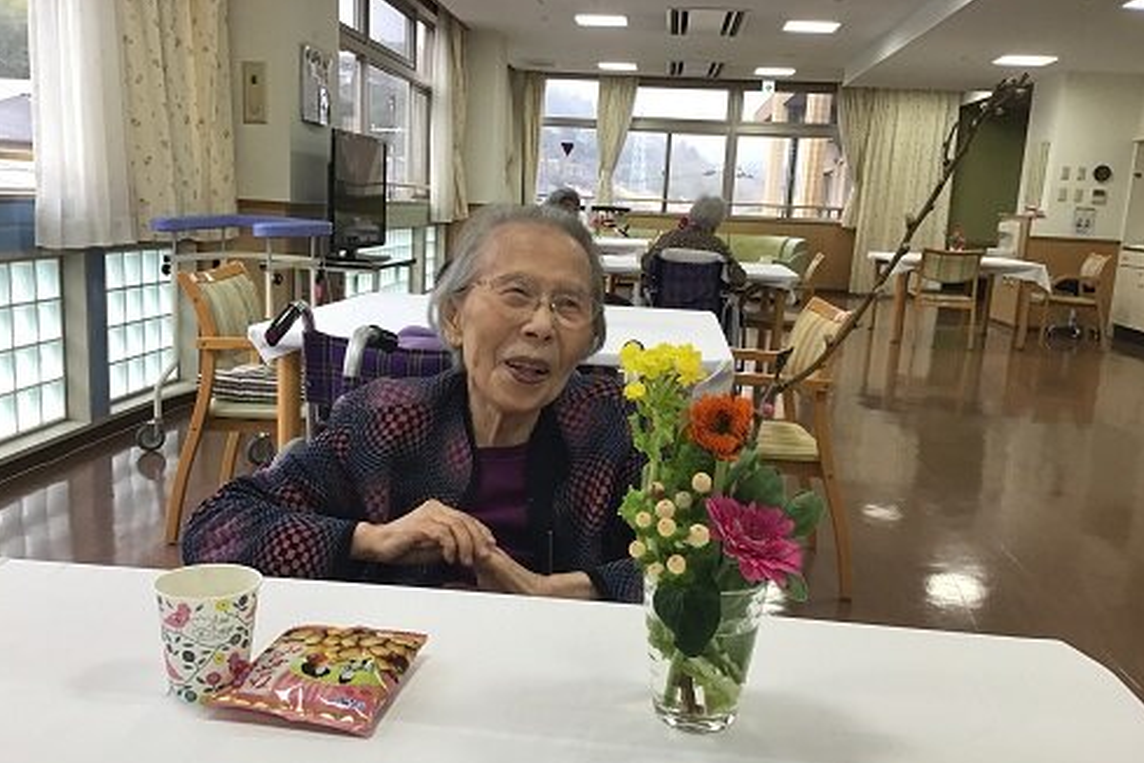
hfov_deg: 57.2
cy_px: 413
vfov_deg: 39.9
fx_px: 1049
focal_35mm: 33
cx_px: 576
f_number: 2.4
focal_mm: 3.3
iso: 25
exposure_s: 1/40
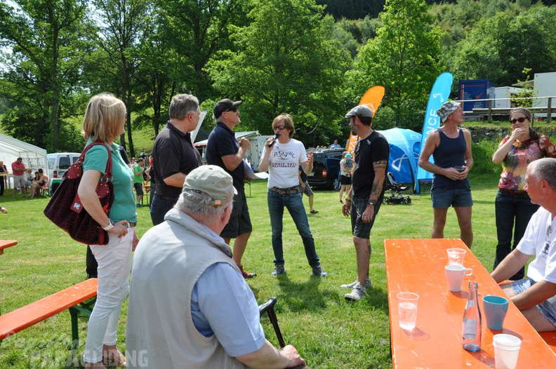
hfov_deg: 59.6
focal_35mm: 32
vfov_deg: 41.6
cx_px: 278
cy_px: 184
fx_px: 486
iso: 200
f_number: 11
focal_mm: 21
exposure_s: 1/125
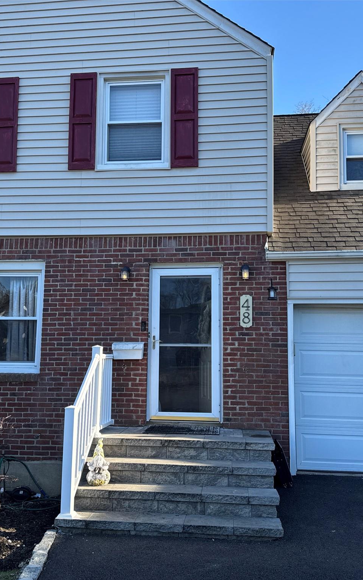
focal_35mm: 34
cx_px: 172
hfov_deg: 37.3
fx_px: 538
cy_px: 290
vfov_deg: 56.7
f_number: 1.78
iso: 80
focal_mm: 6.76
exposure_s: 1/966
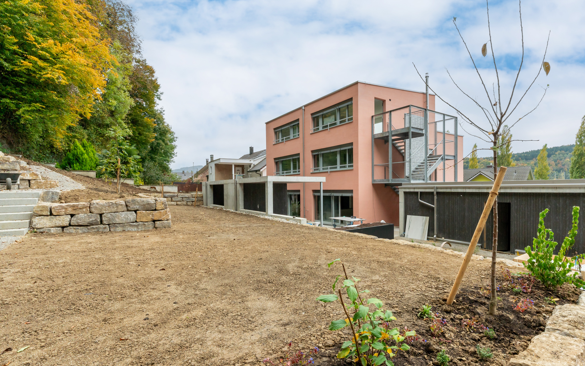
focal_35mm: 17
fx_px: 271
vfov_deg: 67.9
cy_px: 194
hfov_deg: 93.9
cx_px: 328
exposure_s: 1/40
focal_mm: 14
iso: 400
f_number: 16
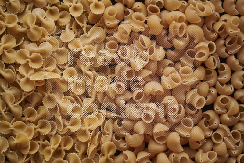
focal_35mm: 50
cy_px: 82
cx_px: 122
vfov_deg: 27.0
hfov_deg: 39.6
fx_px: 339
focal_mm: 50
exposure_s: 1/100
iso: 160
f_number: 8
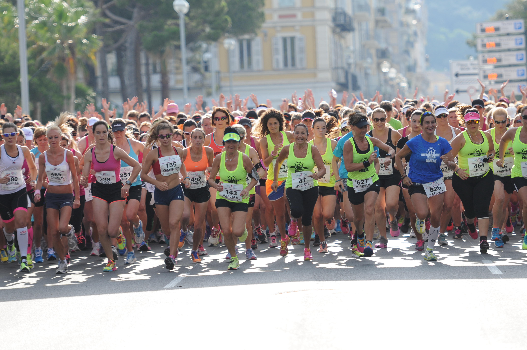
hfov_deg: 9.5
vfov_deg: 6.3
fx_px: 3180
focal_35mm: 218
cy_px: 175
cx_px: 264
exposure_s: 1/1250
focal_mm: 145
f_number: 2.8
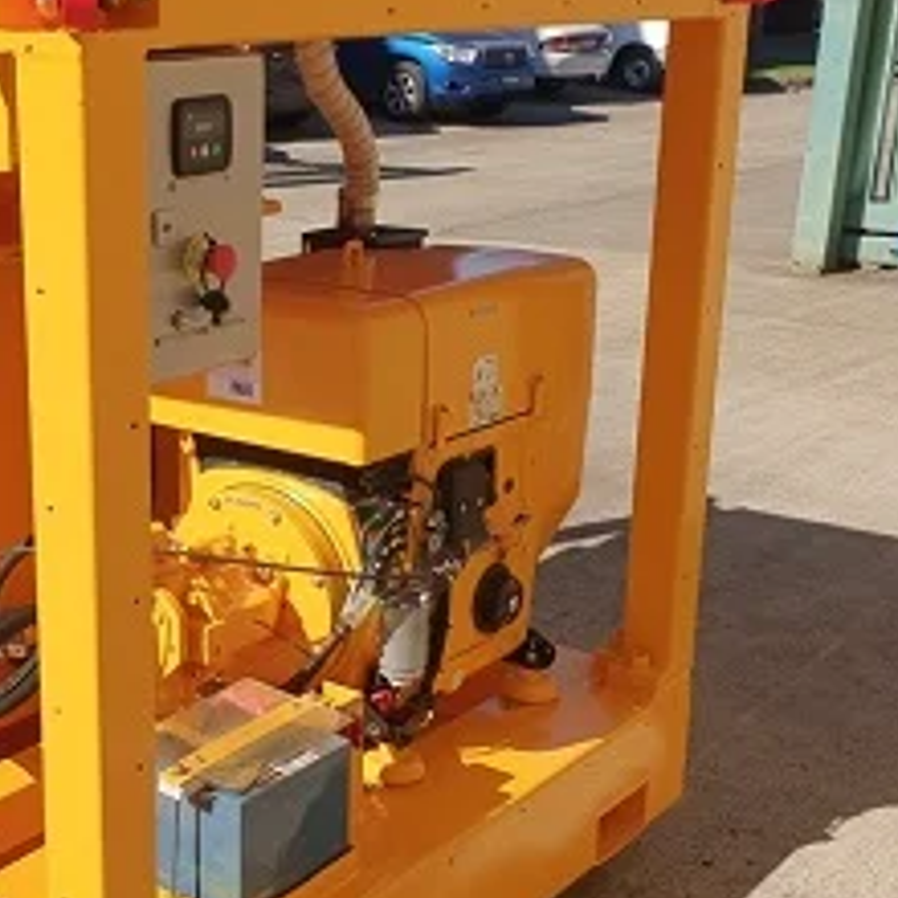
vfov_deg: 31.6
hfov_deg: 30.4
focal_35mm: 54
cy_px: 504
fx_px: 1585
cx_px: 102
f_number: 2.4
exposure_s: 1/2049
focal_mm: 4.32
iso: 50
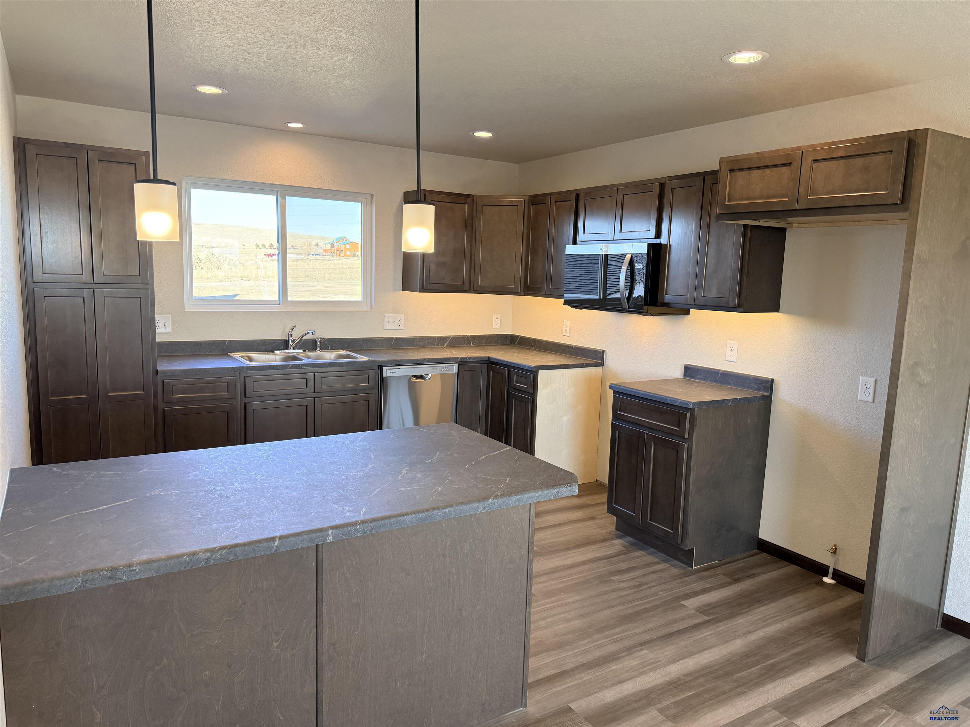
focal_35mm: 24
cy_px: 364
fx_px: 673
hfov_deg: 71.6
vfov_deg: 56.8
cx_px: 485
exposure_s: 1/139
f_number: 1.78
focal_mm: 6.76
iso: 200
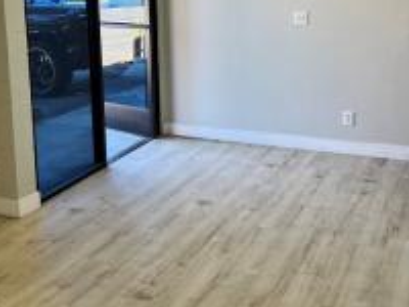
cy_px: 59
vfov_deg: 27.5
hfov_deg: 36.7
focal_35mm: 52
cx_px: 170
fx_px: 614
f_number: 1.5
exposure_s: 1/120
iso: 64
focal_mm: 5.7
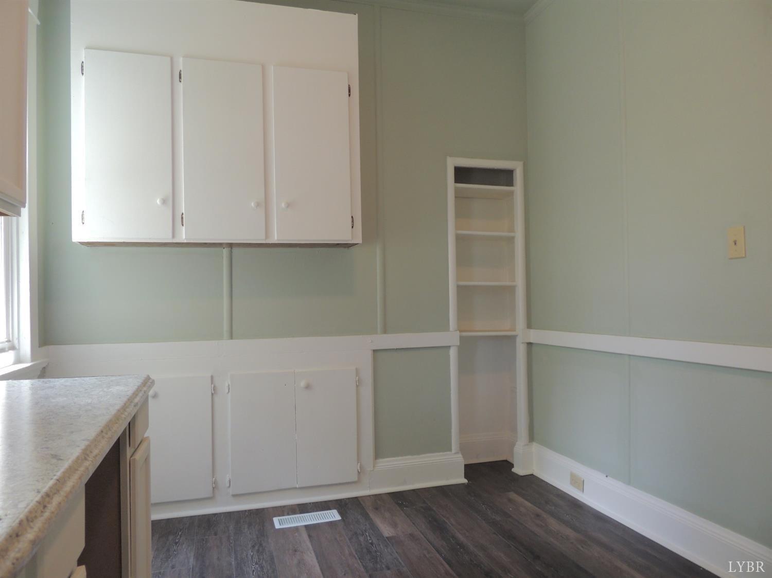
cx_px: 386
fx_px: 535
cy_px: 289
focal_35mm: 24
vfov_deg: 56.8
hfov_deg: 71.6
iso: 220
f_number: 3
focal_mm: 4.3
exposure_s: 1/30
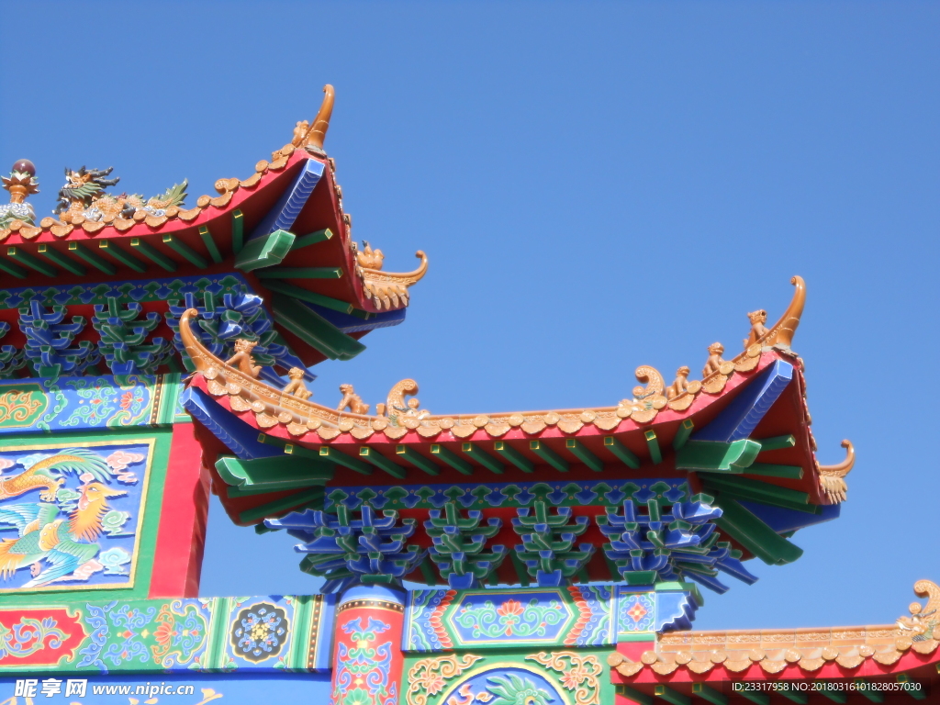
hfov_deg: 21.1
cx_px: 470
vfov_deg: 15.9
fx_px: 2525
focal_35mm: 93
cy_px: 352
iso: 80
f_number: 4.6
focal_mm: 16.5
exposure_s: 1/500
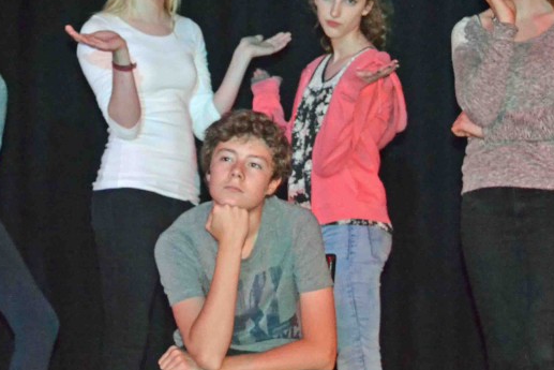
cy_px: 212
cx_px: 197
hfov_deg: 20.2
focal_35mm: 101
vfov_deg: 13.6
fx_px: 1555
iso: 3200
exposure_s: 1/60
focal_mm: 34
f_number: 5
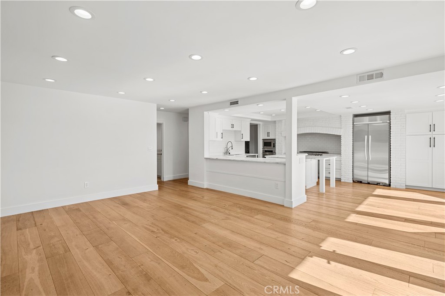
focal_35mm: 16
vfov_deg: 73.7
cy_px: 148
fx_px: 198
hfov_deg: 96.8
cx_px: 222
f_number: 9
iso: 100
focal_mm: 16
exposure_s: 1/30
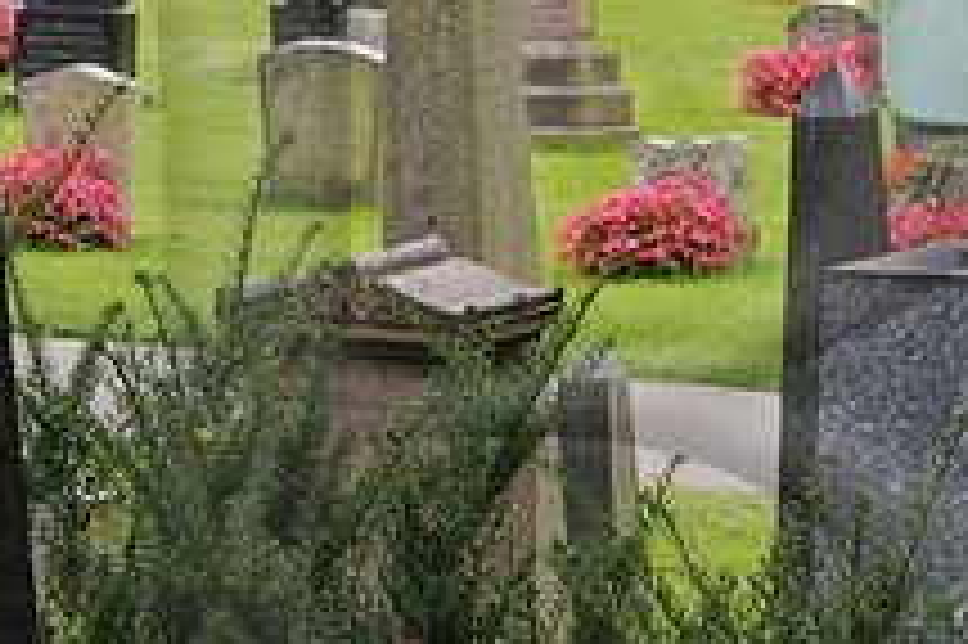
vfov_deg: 3.0
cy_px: 450
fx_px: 12413
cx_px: 1216
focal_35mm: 462
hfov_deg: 4.5
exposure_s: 1/125
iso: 400
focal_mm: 62
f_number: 9
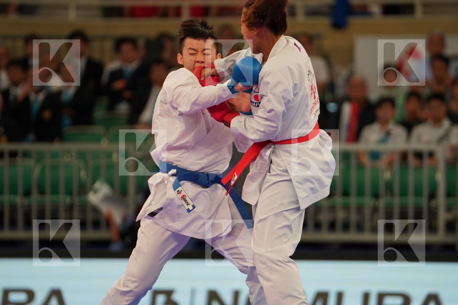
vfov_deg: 4.6
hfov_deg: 6.9
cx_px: 229
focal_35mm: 300
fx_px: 3816
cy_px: 152
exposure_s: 1/1000
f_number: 2.8
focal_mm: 200
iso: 1600
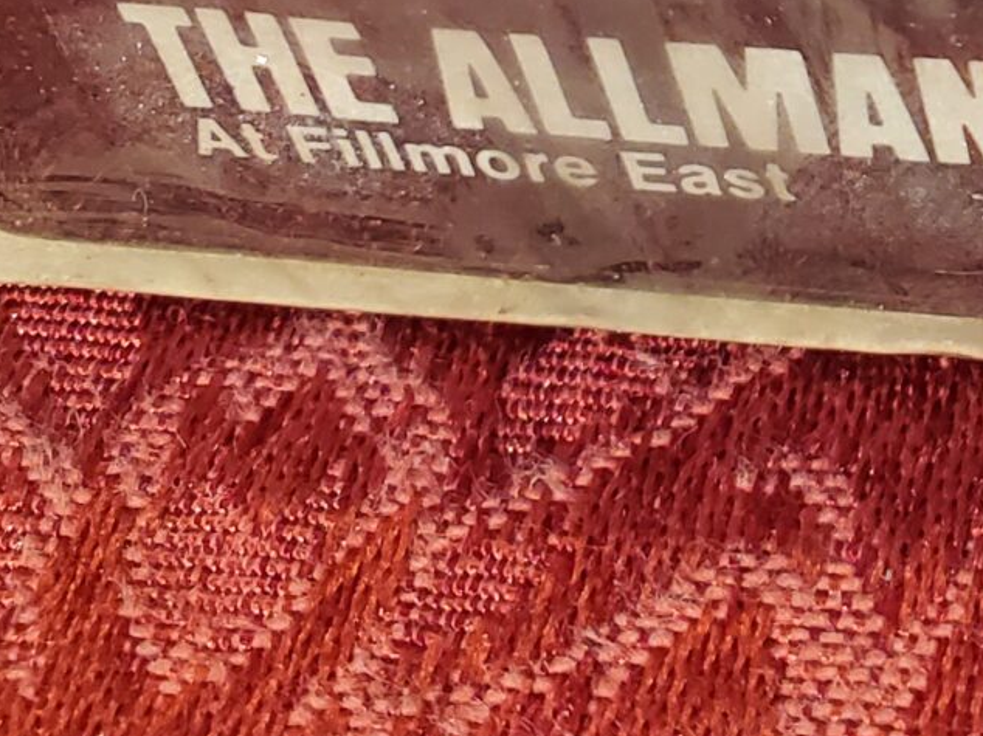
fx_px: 2981
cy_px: -406
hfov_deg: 16.9
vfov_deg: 13.2
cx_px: 1506
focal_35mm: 105
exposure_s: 1/120
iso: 250
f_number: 2.4
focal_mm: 4.3
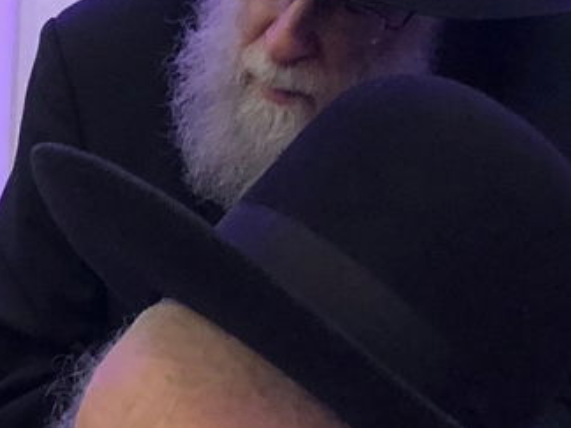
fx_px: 1996
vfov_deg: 11.2
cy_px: 814
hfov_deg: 15.6
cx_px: -153
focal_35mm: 121
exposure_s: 1/7
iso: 80
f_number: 1.8
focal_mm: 3.99
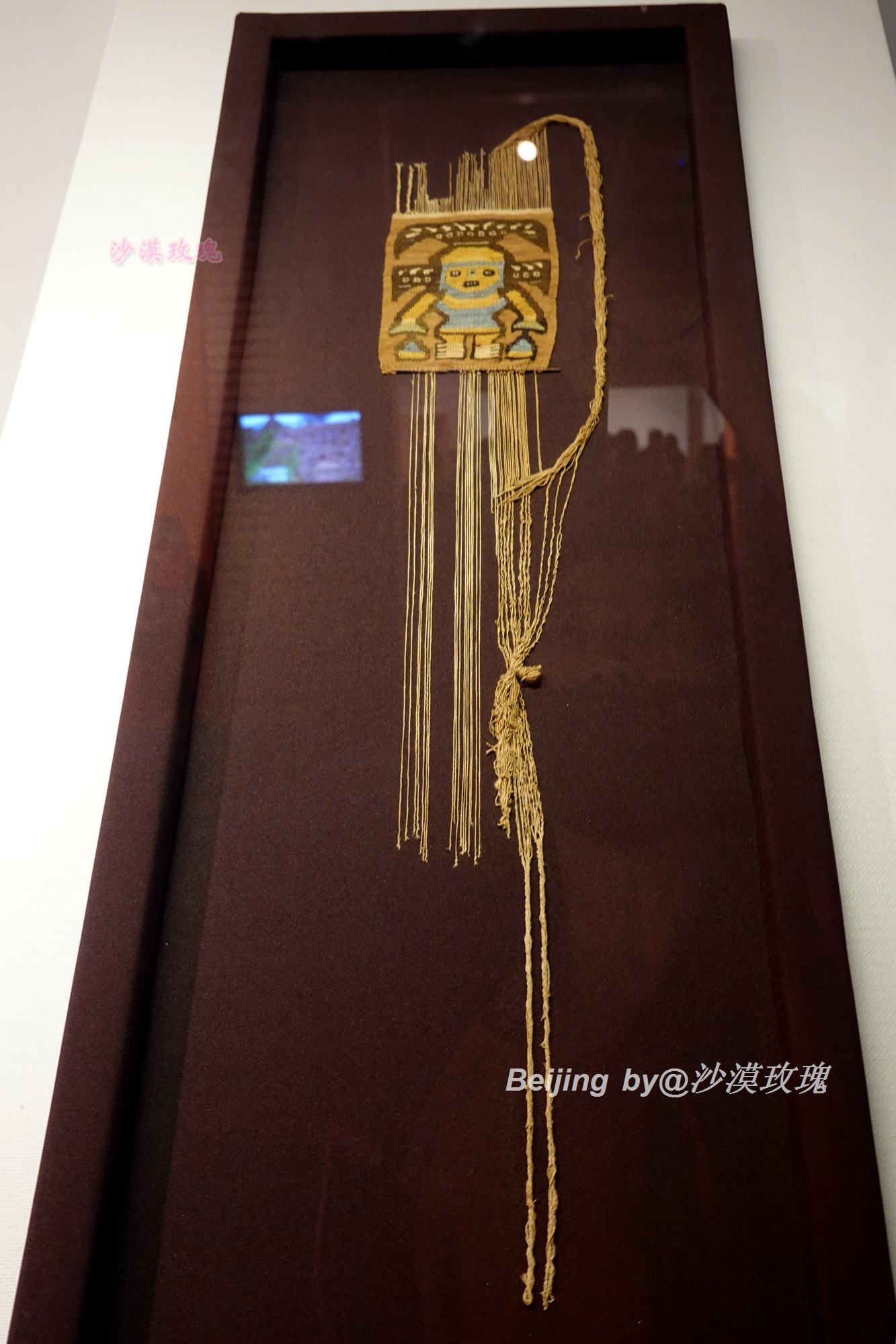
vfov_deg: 45.4
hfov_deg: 31.2
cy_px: 672
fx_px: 1605
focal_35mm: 43
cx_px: 448
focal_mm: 15.9
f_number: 4
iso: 800
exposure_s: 1/8
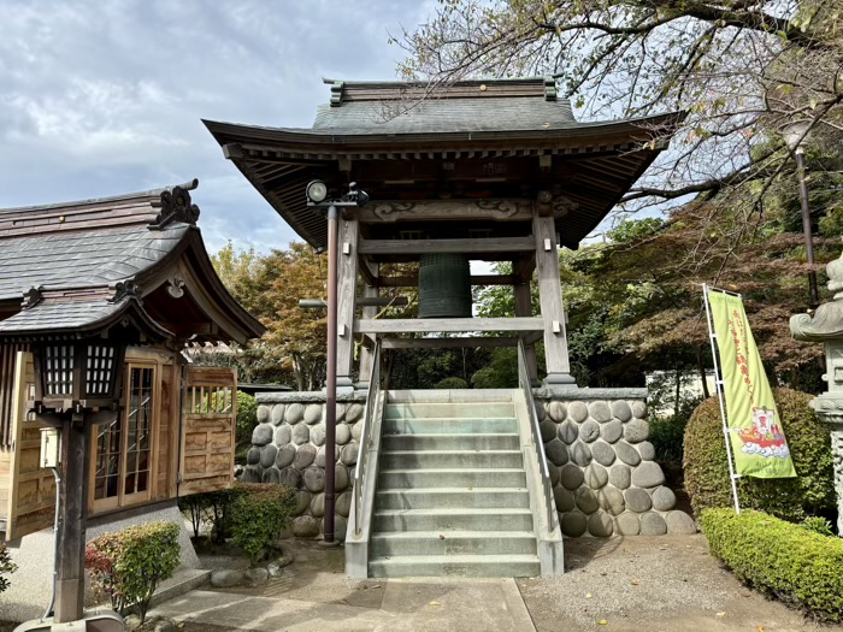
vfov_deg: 53.1
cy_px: 316
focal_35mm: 26
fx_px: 633
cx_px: 422
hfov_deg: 67.3
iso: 50
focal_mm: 5.96
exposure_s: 1/1362
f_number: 1.6
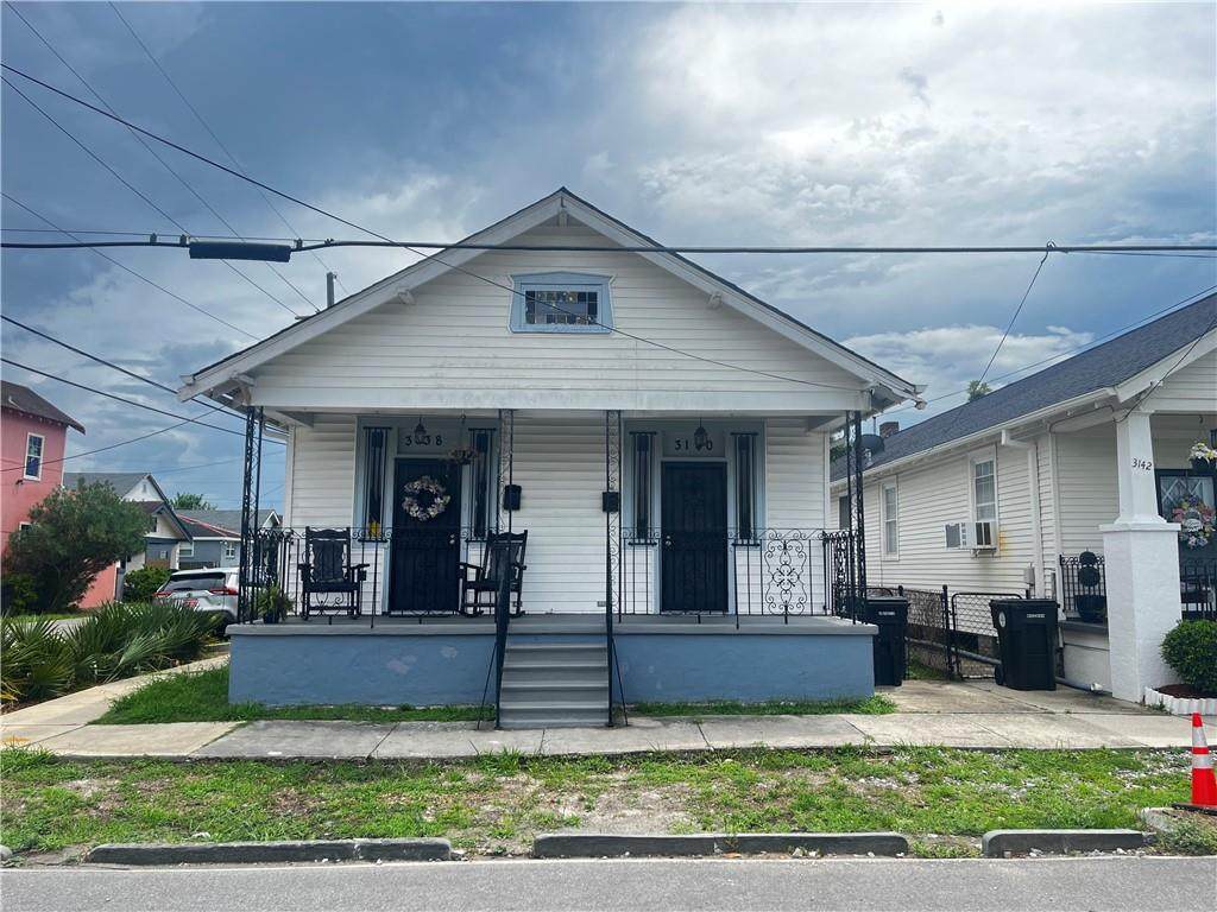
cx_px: 608
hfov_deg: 67.3
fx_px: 914
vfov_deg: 53.1
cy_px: 456
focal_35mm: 26
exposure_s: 1/1199
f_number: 1.6
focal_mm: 5.1
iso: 50
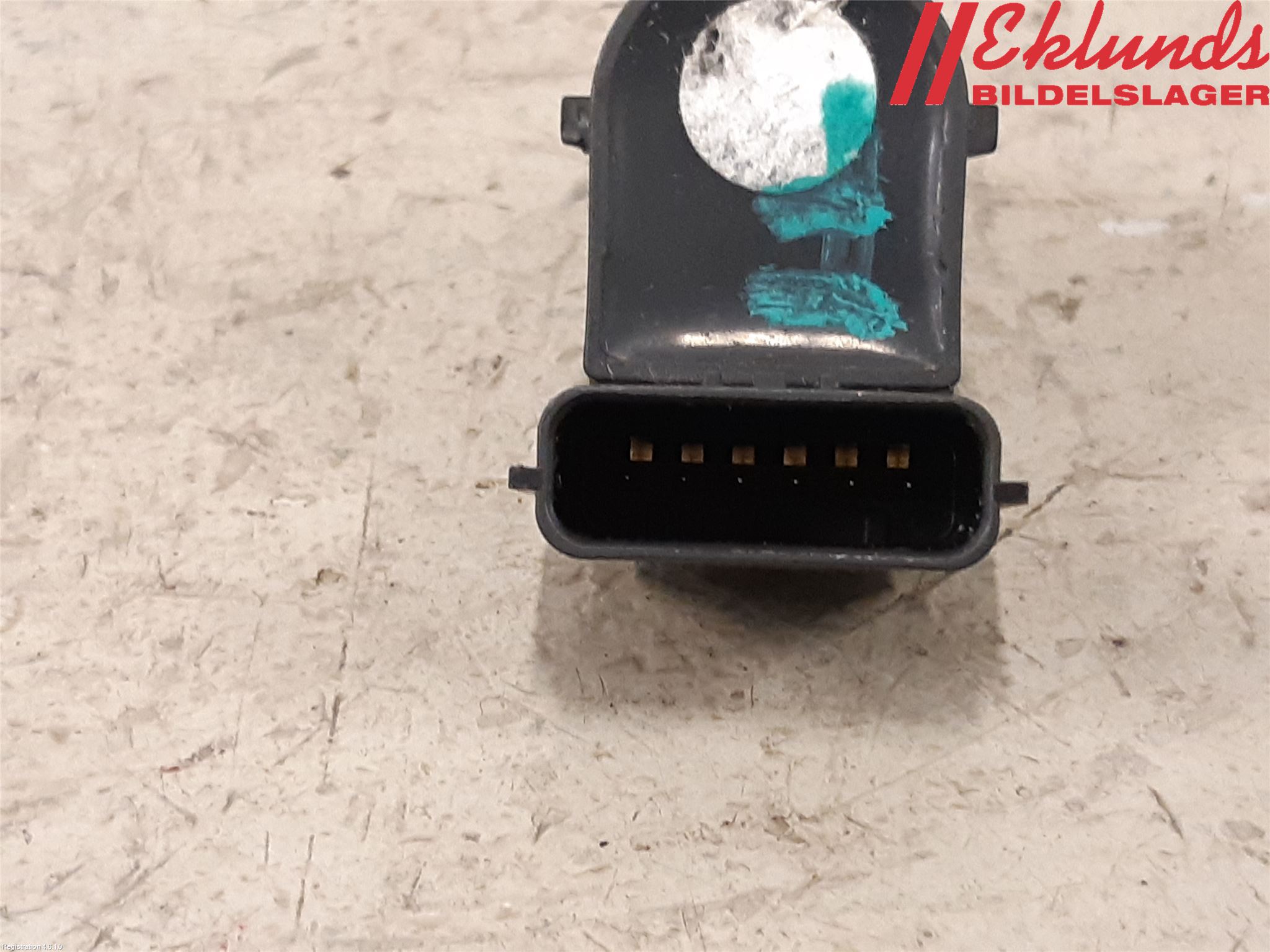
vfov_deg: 53.1
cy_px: 476
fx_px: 954
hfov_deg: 67.3
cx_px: 635
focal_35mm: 26
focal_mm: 3.93
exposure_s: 1/33
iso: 250
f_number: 1.7
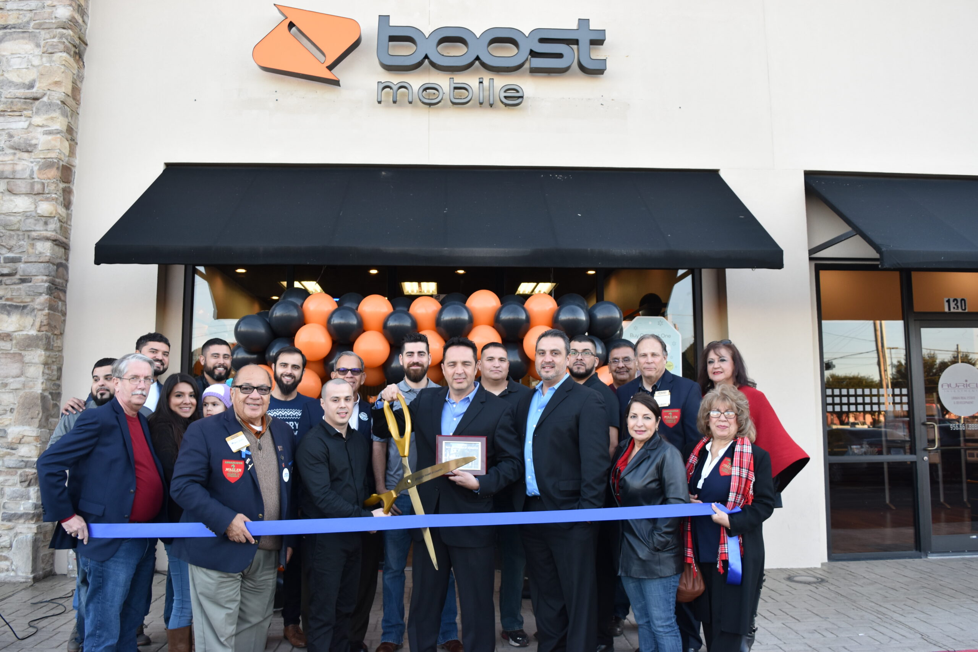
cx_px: 489
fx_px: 815
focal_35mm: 30
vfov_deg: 43.6
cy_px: 326
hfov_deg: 61.9
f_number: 5.6
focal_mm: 20
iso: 400
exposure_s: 1/125
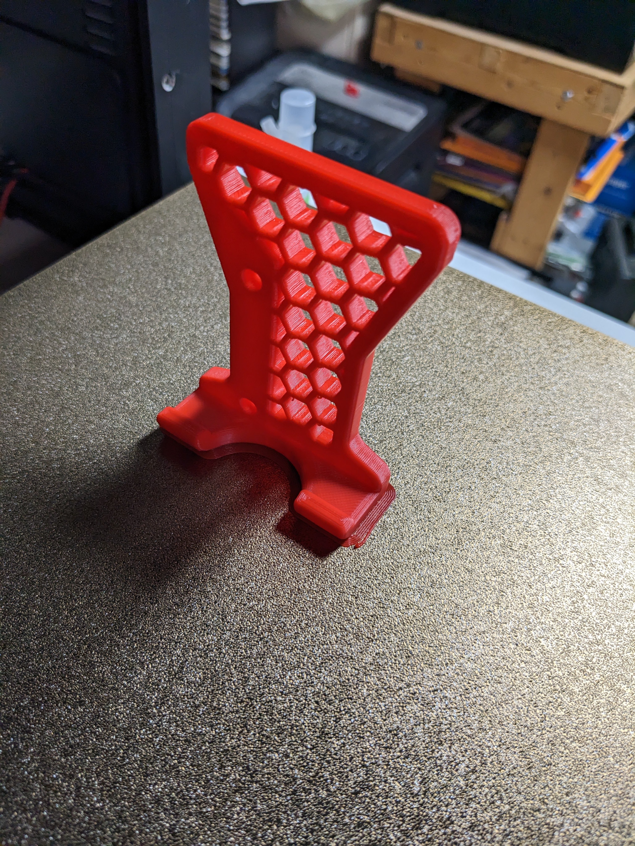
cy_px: 423
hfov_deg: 51.4
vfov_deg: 65.3
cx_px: 318
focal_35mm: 27
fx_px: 660
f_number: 1.73
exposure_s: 1/60
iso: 75
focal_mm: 4.38
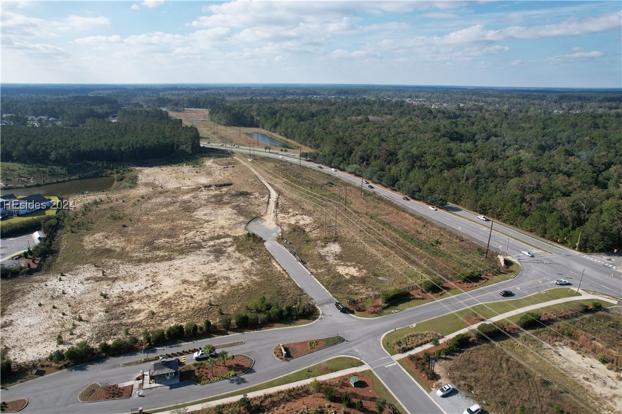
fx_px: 380
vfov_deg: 57.2
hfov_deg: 78.6
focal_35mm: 22
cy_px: 207
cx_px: 311
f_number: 2.8
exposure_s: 1/2000
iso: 140
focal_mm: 8.38
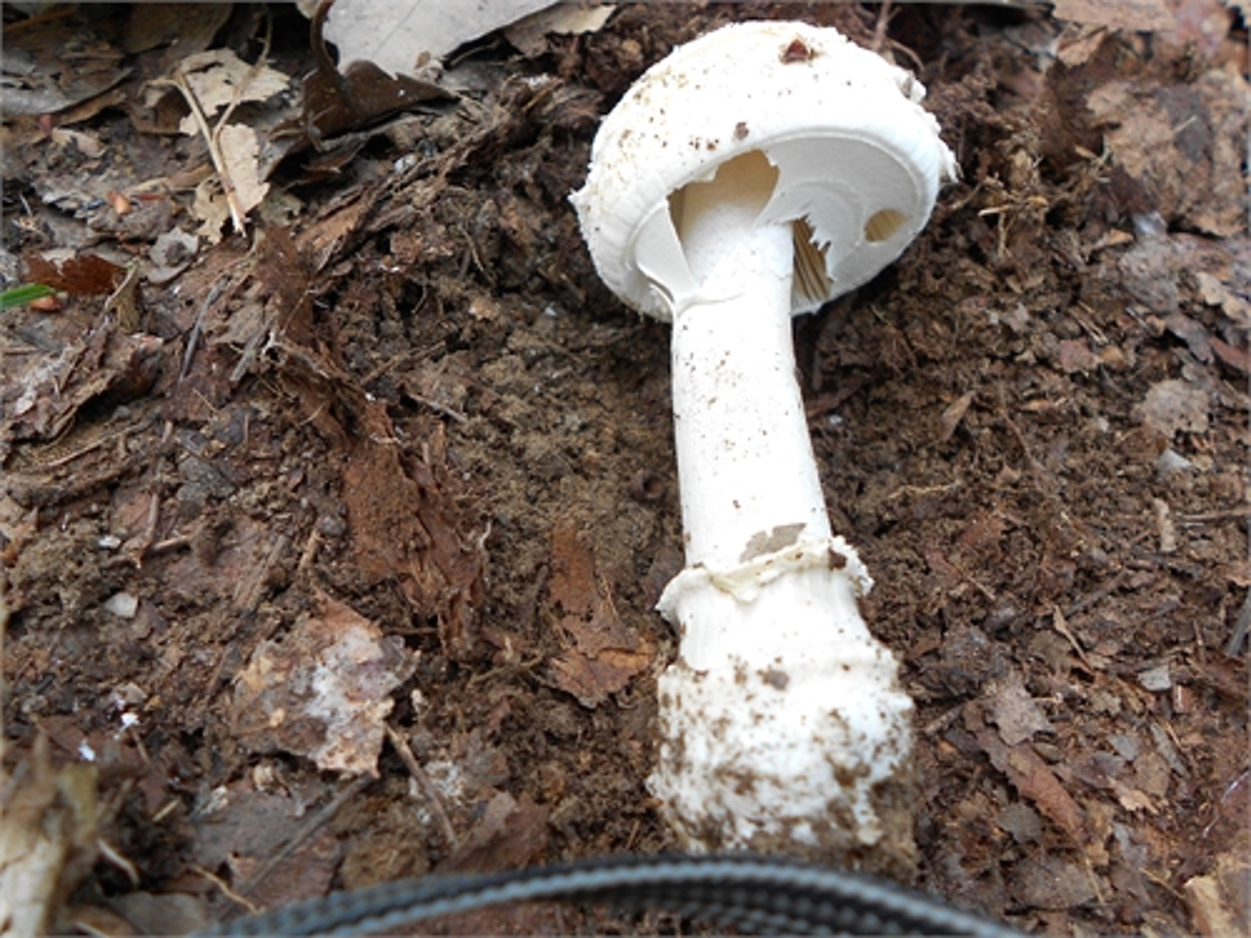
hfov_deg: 61.7
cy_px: 469
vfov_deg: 48.2
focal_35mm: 29
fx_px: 1048
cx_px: 626
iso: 125
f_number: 3.4
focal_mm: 5.1
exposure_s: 1/30
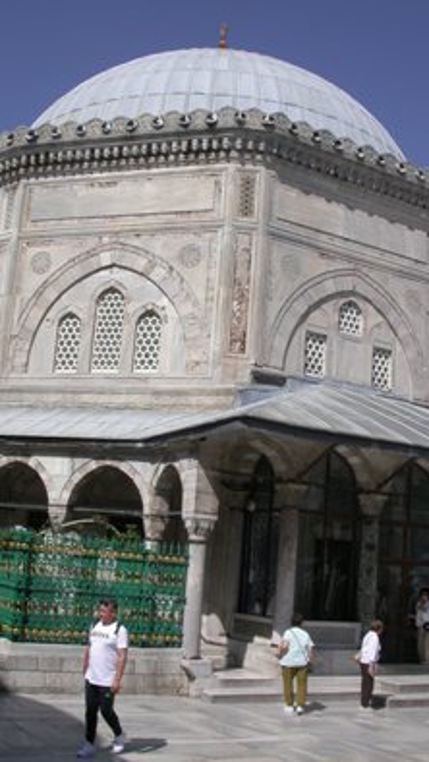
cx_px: 197
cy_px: 381
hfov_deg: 28.4
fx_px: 848
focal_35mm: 42
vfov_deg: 48.3
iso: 100
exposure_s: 1/500
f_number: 7.5
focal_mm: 7.85
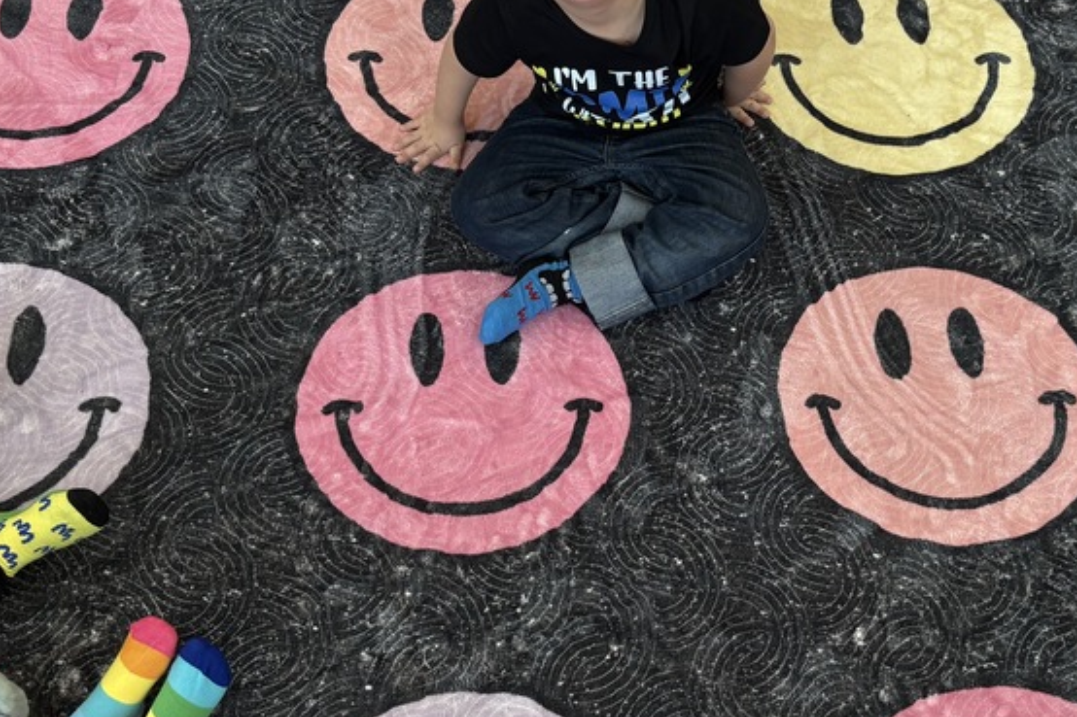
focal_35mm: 50
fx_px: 1495
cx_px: 638
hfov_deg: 39.5
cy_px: 371
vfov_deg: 27.0
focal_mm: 5.96
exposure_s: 1/121
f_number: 1.6
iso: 80
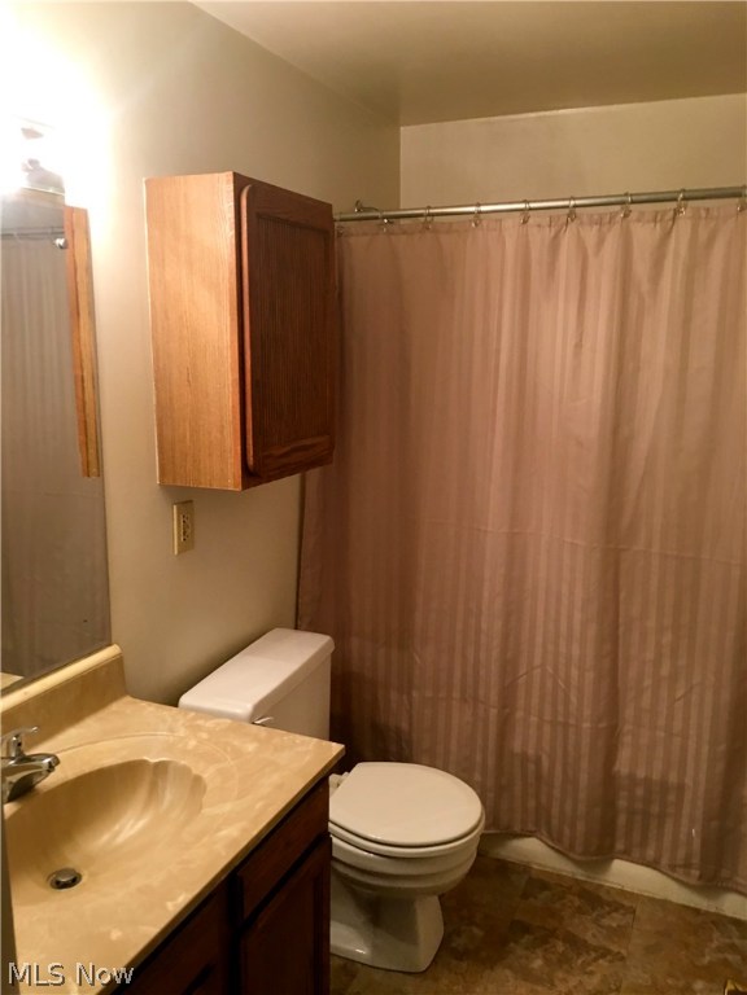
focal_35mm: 29
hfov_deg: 48.2
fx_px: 834
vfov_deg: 61.7
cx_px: 374
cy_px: 498
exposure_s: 1/30
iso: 100
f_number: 2.2
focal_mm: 4.15
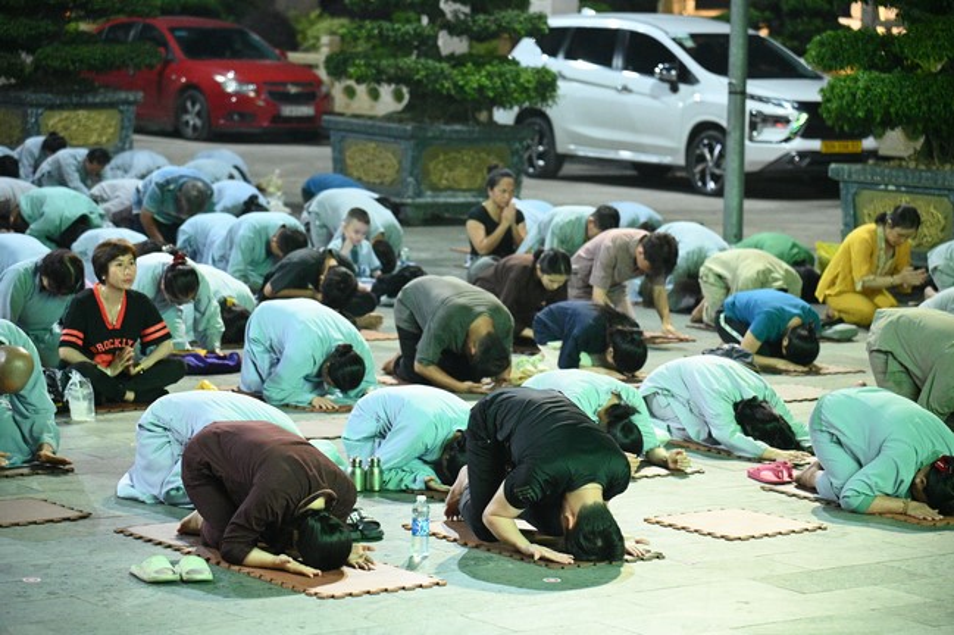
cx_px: 477
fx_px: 3178
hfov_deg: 17.1
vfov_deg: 11.4
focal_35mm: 120
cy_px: 318
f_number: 4.5
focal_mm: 120
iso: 16000
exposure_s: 1/125
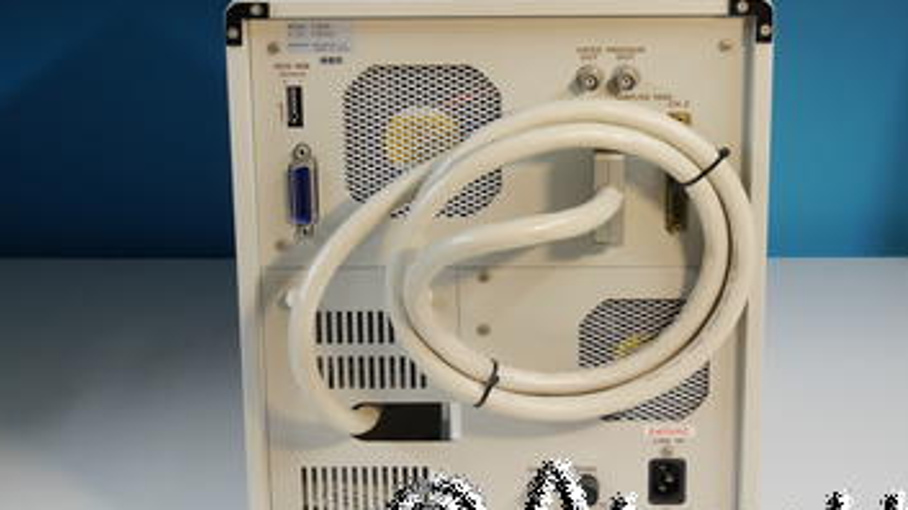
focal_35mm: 84
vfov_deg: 14.4
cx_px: 494
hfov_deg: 25.3
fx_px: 2021
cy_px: 219
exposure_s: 1/3.2
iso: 200
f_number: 8
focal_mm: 34
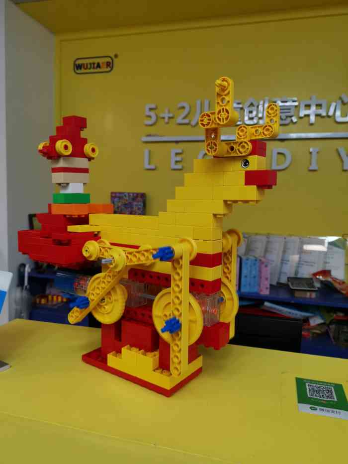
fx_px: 362
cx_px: 174
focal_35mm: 27
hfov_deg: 51.4
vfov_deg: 65.3
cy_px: 232
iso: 250
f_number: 1.8
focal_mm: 5.58
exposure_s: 1/100
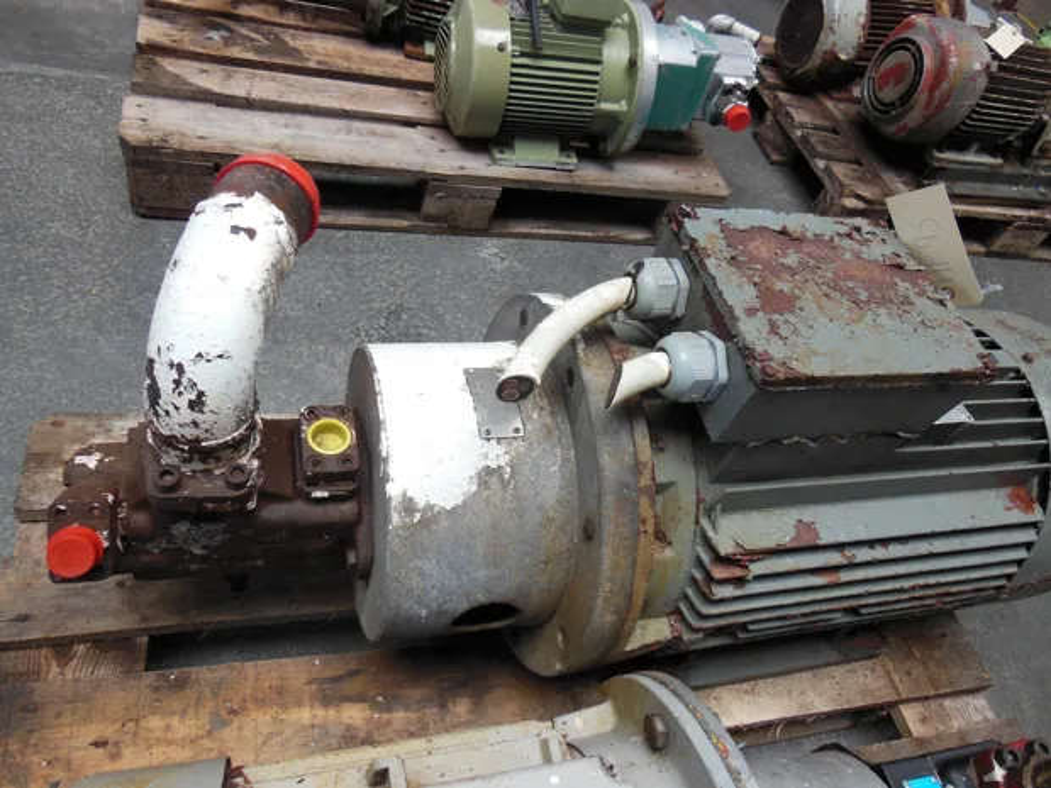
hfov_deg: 69.4
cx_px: 526
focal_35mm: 25
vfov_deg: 54.9
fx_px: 759
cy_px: 394
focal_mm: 4.5
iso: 125
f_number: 3.5
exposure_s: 1/30
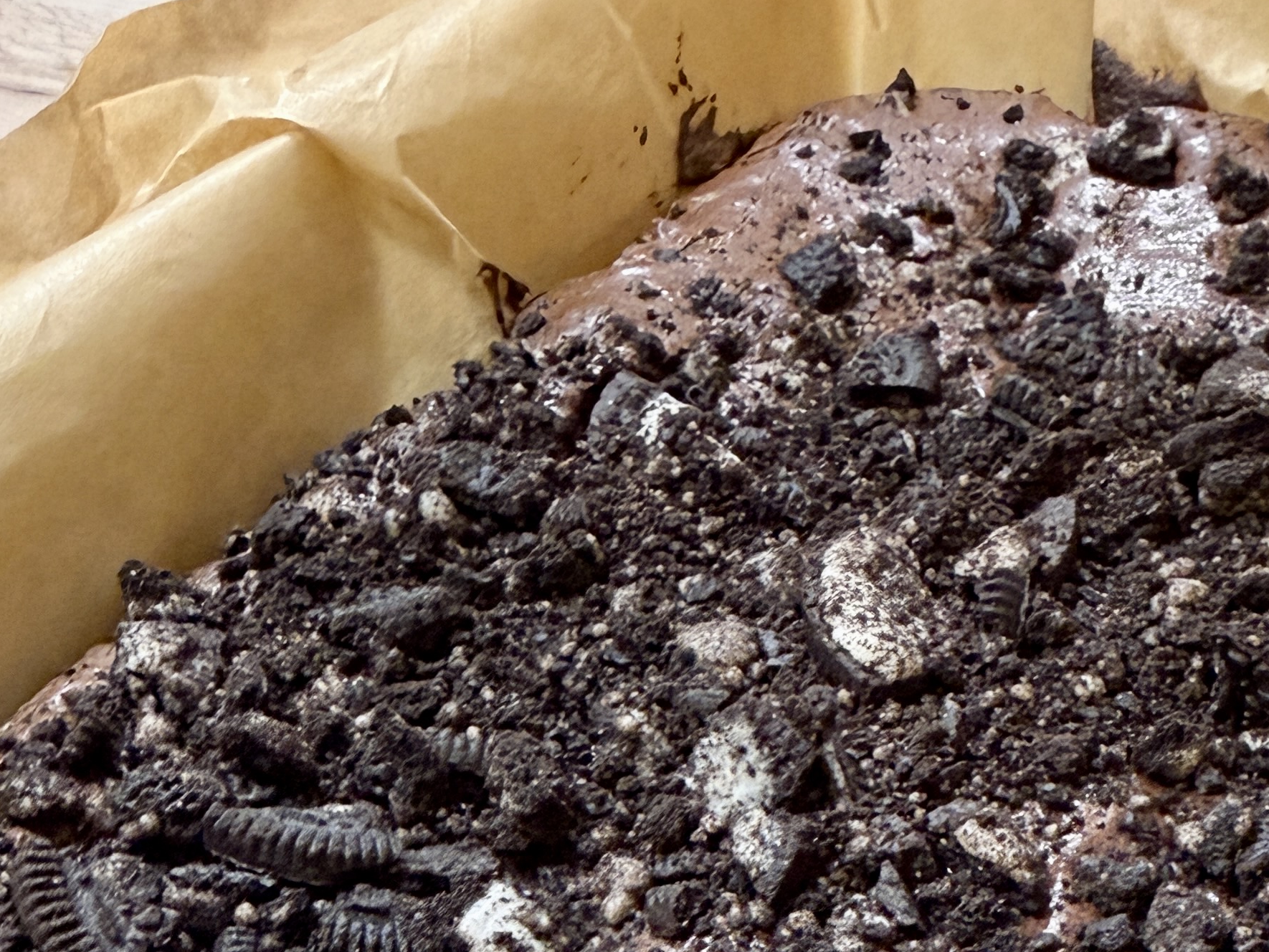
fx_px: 1503
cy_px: 740
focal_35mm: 41
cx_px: 968
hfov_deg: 44.1
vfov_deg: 34.2
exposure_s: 1/50
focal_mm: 2.22
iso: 400
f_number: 2.2
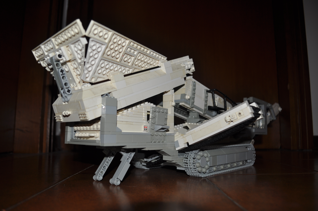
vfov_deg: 47.8
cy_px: 106
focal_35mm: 27
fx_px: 238
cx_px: 159
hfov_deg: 67.4
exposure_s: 1/60
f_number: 3.5
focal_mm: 18
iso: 200
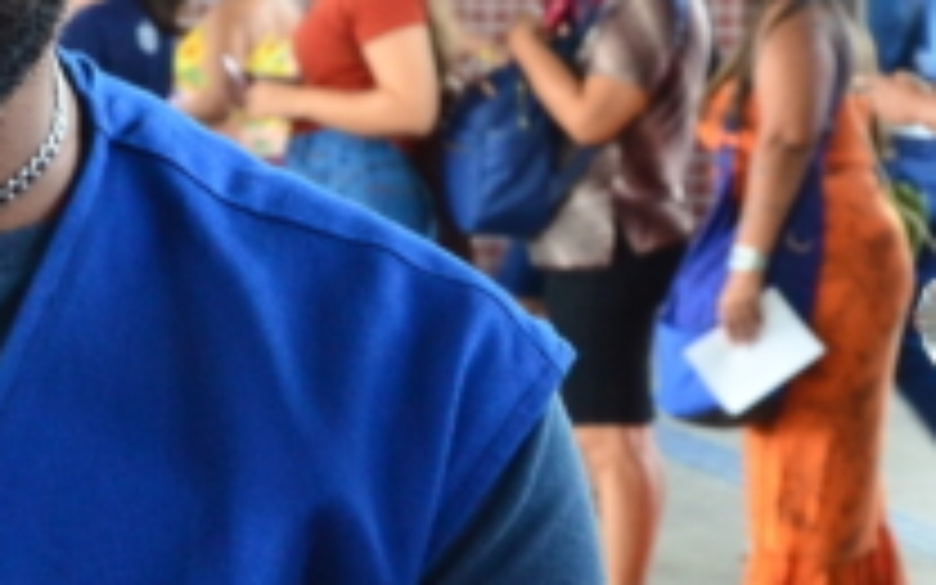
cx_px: 495
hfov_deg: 11.6
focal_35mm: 181
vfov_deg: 7.2
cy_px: 468
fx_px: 4617
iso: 640
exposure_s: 1/40
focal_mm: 24
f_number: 6.3
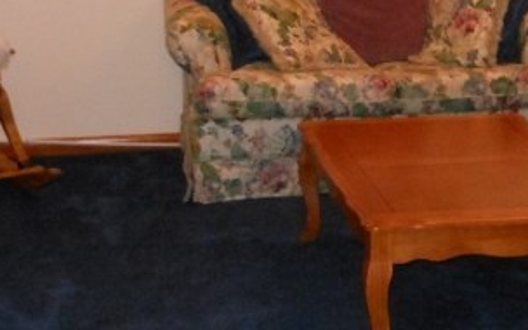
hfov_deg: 20.5
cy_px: 52
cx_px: 436
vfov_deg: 13.0
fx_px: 1439
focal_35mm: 100
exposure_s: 1/25
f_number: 3.7
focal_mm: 5
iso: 400
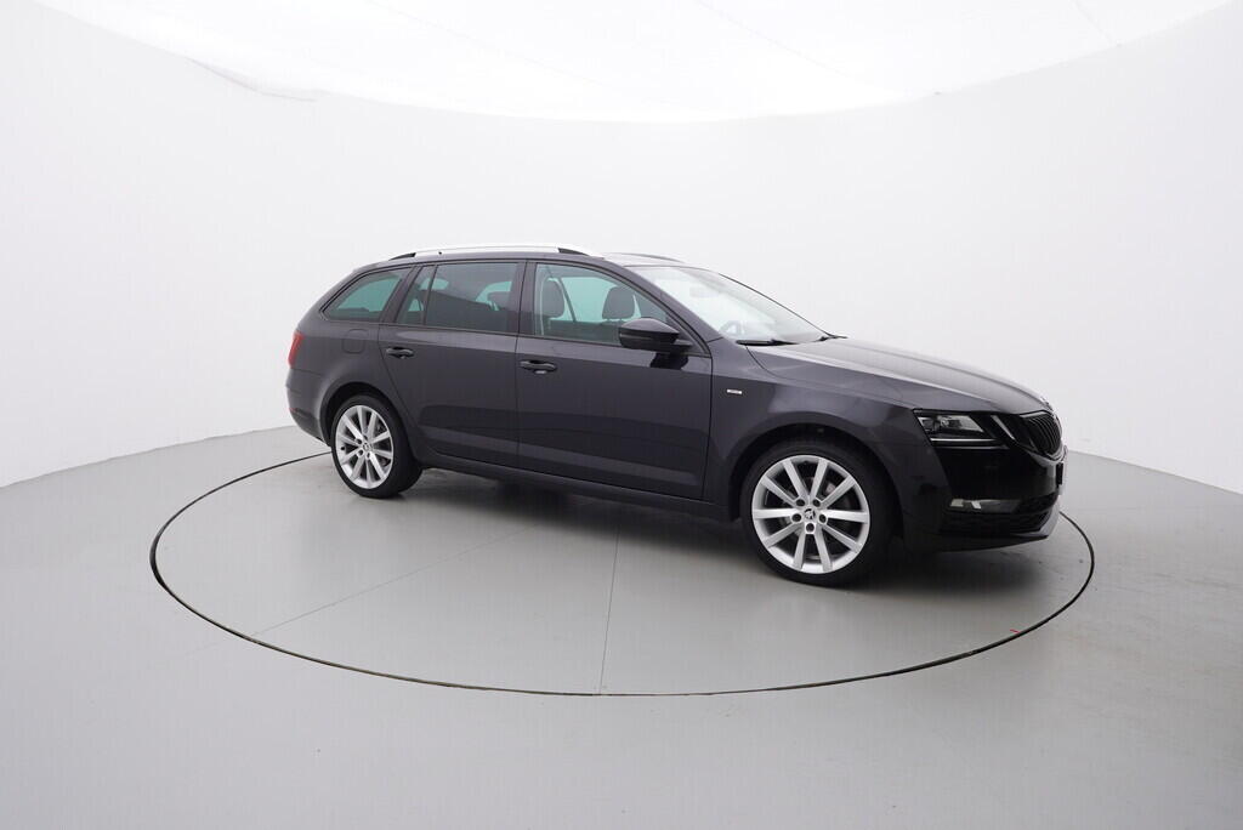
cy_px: 415
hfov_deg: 77.3
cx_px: 622
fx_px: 777
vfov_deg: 56.2
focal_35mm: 22
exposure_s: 1/80
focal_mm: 15
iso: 200
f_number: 5
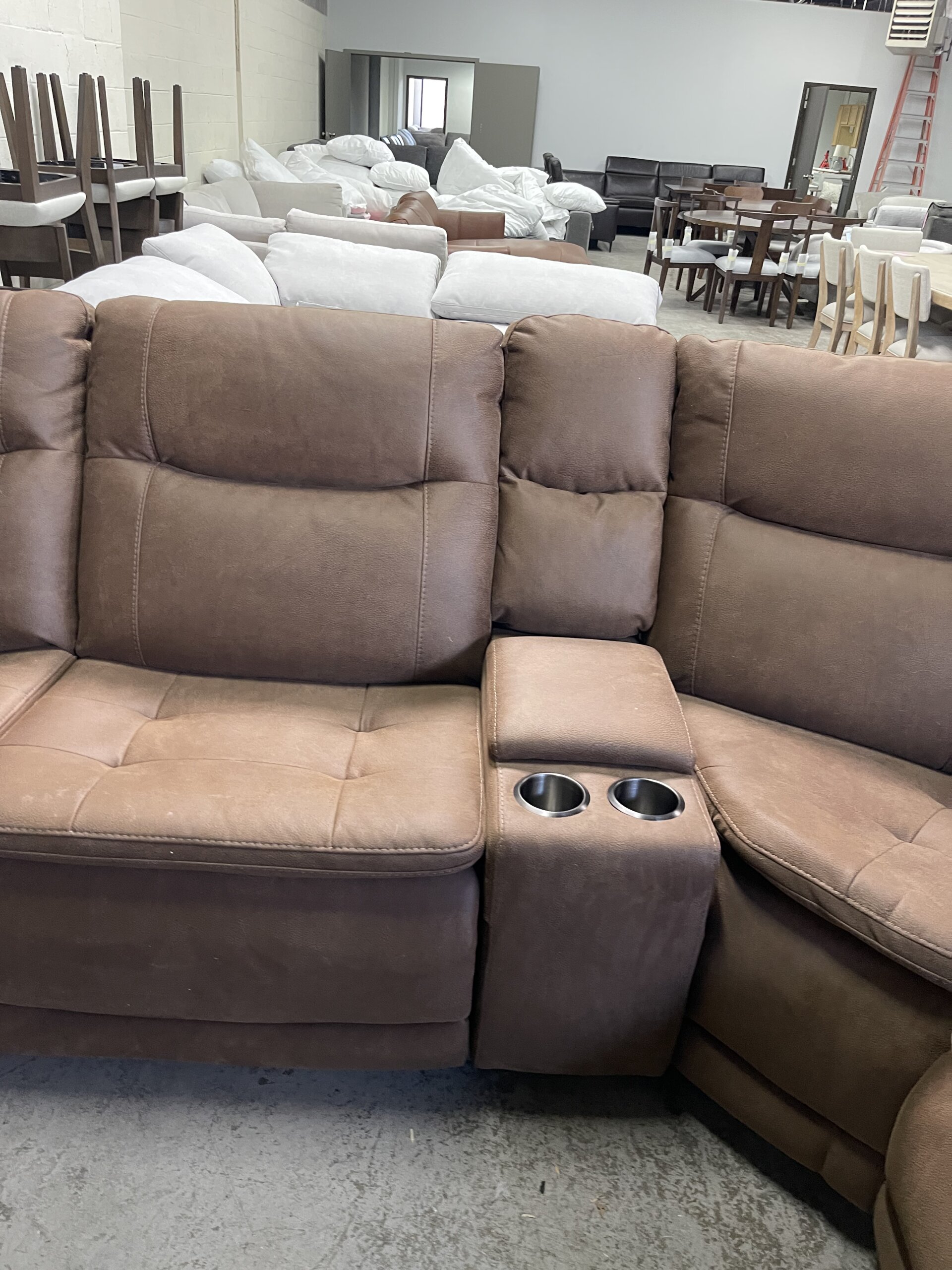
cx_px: 476
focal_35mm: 25
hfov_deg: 54.9
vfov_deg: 69.4
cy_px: 635
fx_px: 917
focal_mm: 5.1
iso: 320
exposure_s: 1/60
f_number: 1.6
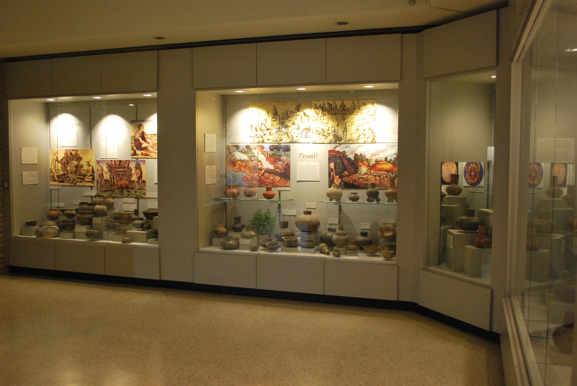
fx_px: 530
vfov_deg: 40.1
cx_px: 288
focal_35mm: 33
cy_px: 193
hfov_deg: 57.2
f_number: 4
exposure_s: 1/30
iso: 720
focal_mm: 22
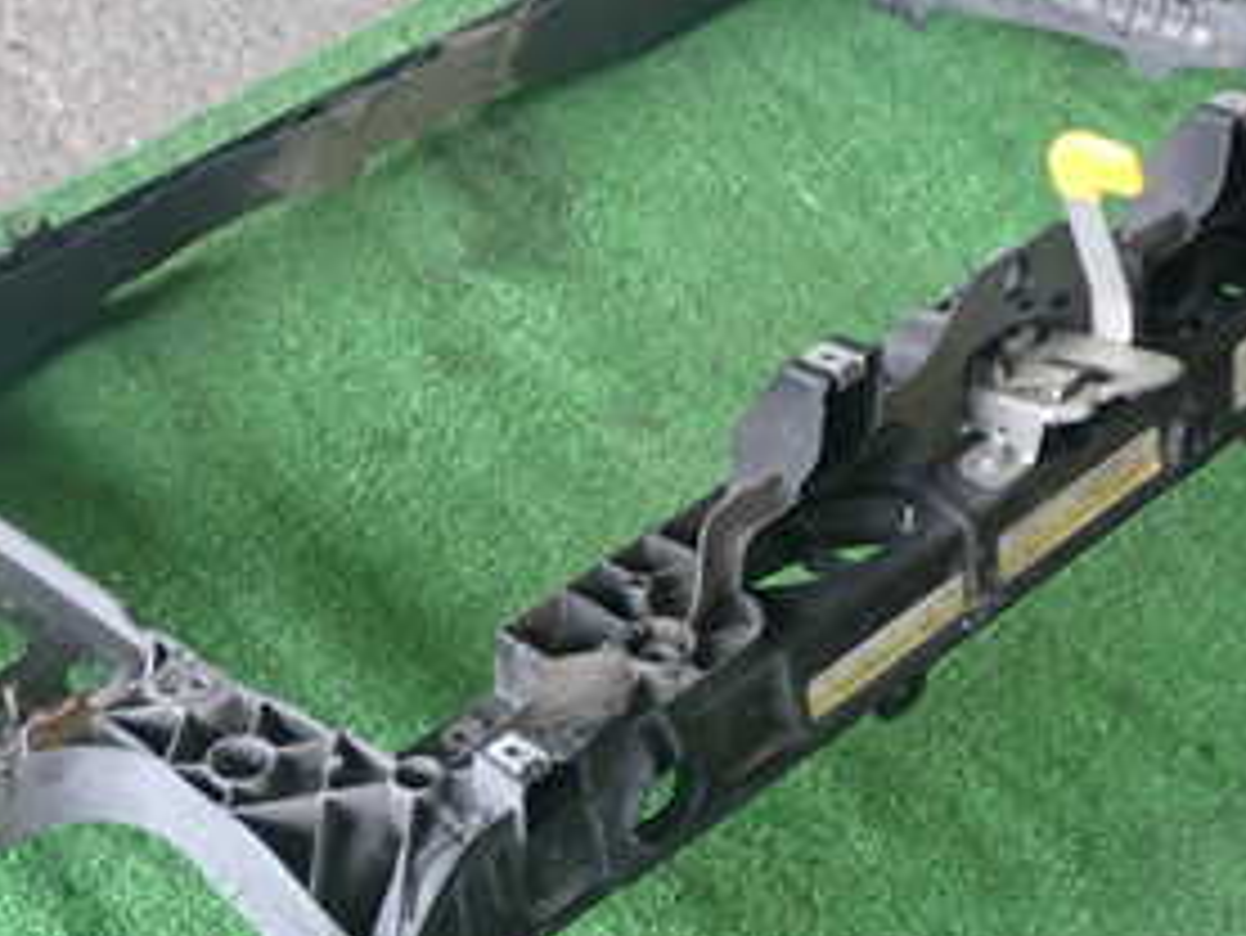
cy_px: 648
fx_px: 2341
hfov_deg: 29.4
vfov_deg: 22.5
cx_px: 333
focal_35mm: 65
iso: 250
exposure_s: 1/30
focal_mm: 5.4
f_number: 2.3
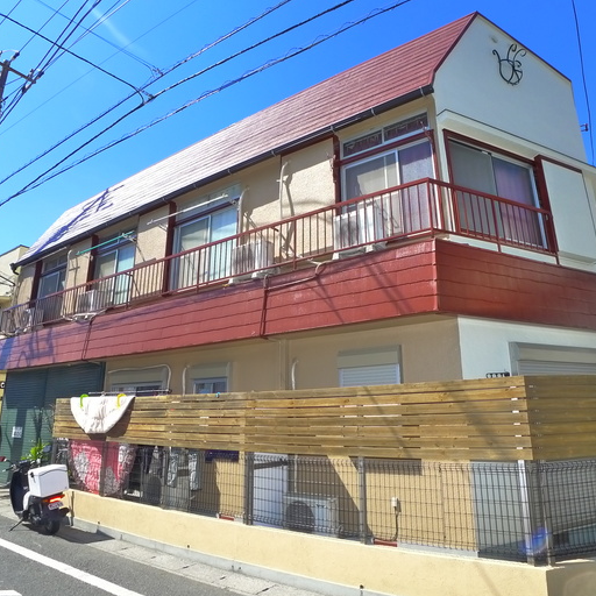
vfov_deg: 55.6
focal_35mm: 29
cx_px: 304
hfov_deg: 55.6
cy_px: 304
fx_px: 565
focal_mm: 5.1
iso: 400
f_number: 4
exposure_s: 1/500
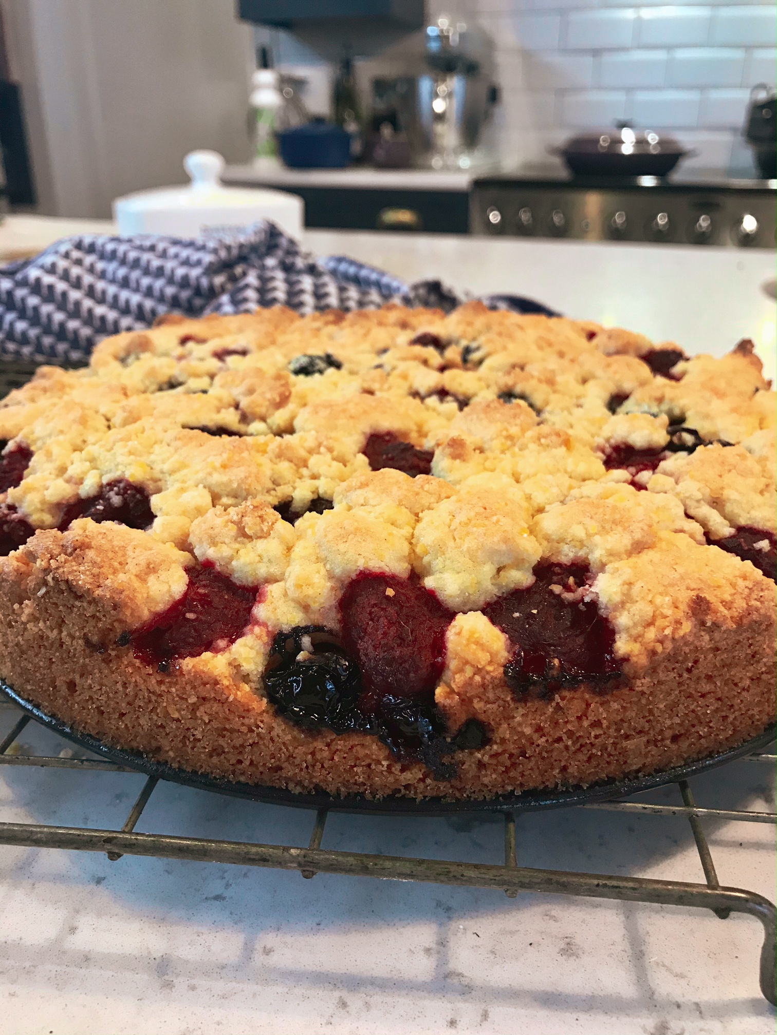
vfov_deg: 63.4
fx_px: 838
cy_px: 518
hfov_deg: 49.7
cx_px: 388
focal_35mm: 28
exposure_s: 1/17
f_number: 1.8
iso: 50
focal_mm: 3.99
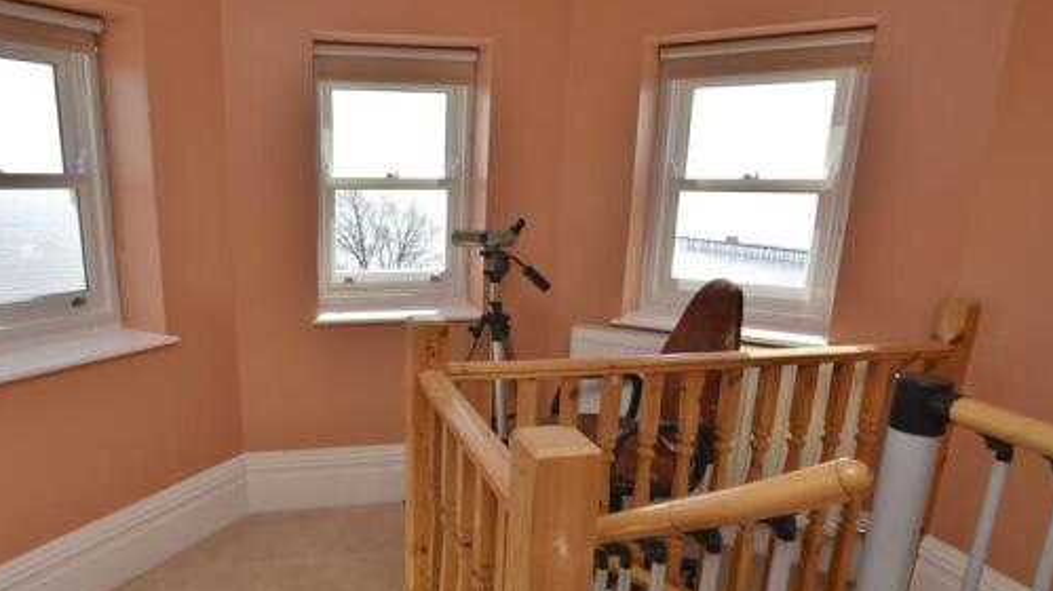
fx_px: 633
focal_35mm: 23
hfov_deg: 78.2
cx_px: 401
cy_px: 350
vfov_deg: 49.8
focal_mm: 11
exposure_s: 1/125
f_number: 5.6
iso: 110
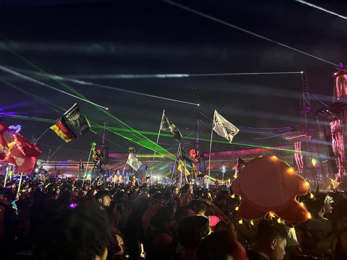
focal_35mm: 26
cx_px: 174
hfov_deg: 67.3
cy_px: 130
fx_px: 261
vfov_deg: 53.1
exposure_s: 1/30
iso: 800
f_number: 1.5
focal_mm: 5.7
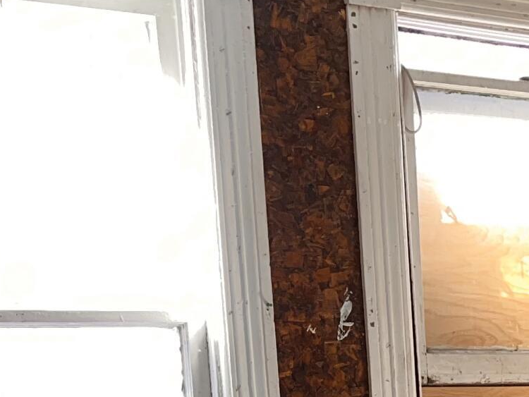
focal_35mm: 104
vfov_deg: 13.1
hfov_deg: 17.9
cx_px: 657
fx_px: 1590
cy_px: 672
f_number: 1.5
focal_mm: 5.7
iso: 32
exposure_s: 1/33
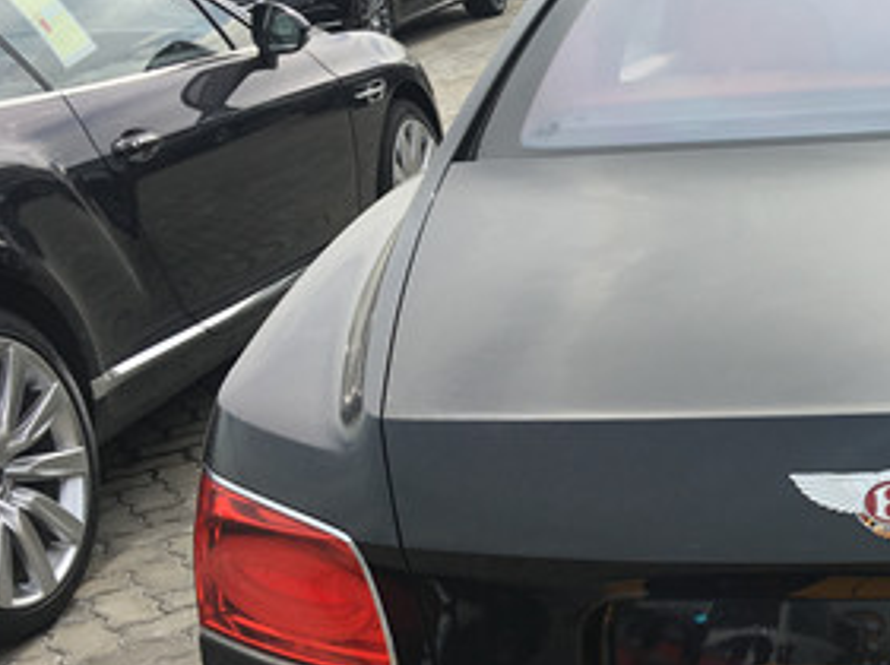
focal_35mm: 62
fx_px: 1592
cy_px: 475
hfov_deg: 29.0
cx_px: 915
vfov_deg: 23.4
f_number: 2.2
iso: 25
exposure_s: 1/1068
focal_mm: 4.15
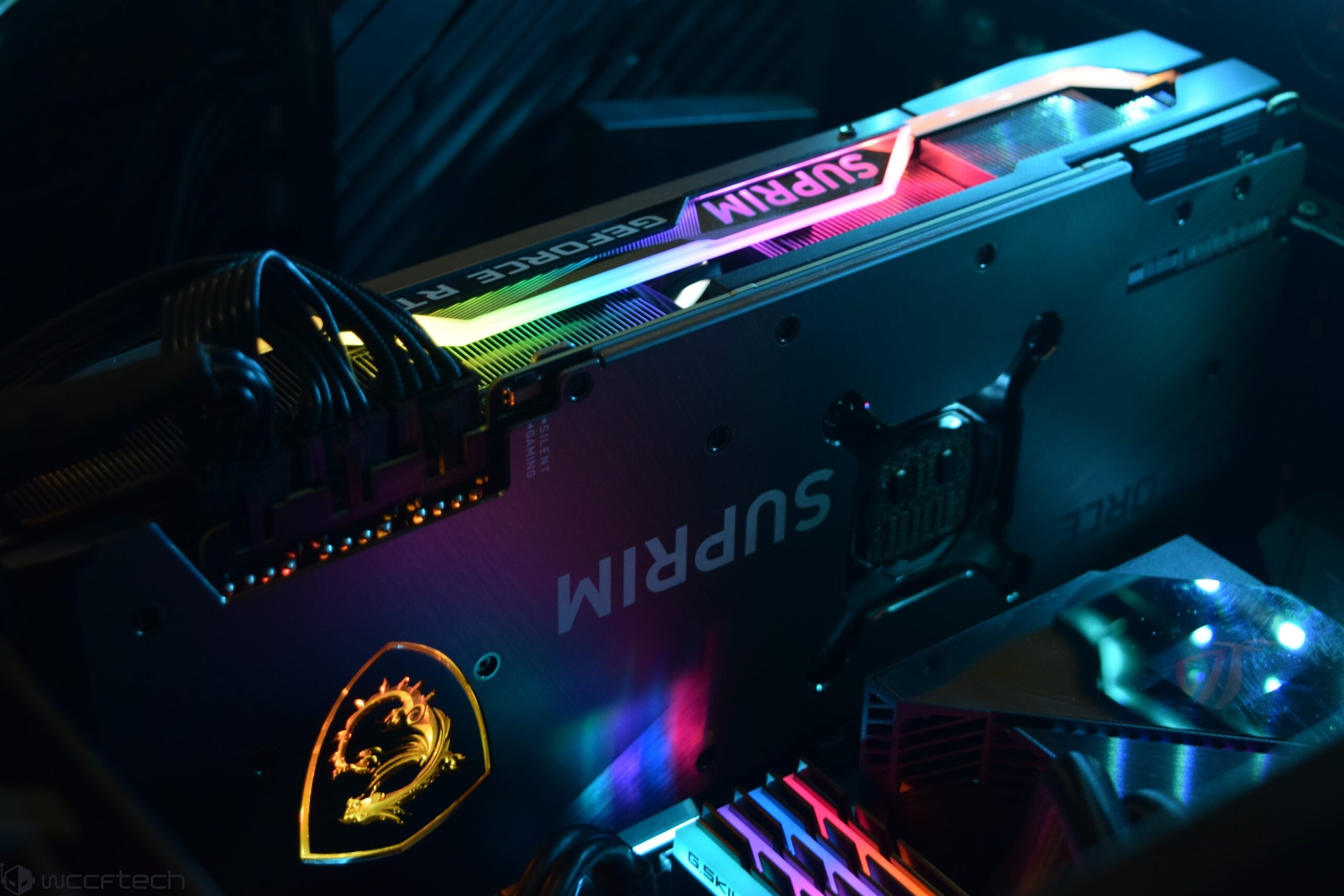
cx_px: 672
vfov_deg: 21.6
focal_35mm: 63
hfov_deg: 31.9
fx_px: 2352
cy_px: 448
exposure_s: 1/20
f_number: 5
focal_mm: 42
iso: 400
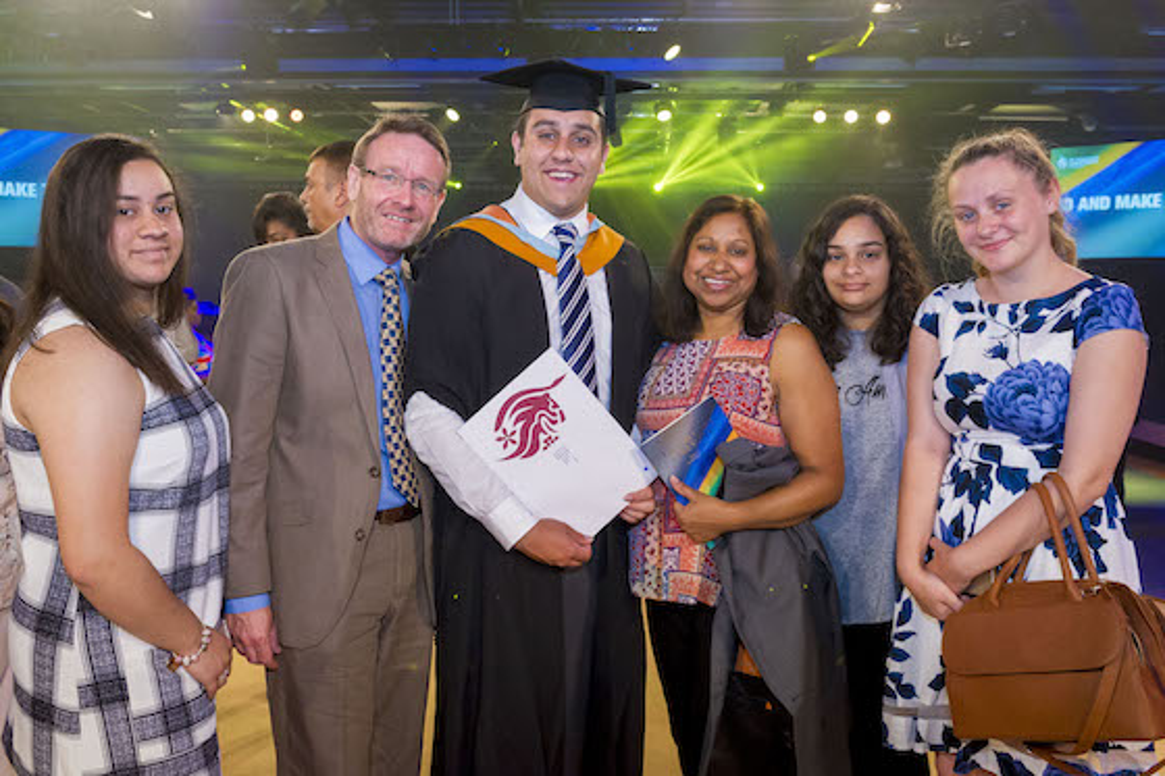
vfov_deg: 41.1
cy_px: 388
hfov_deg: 58.7
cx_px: 582
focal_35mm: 32
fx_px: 1035
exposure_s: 1/250
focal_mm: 32
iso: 4000
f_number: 5.6
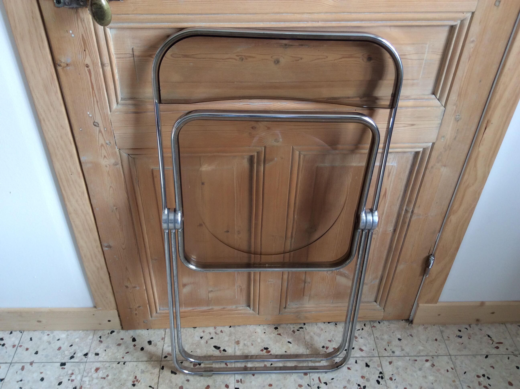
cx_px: 260
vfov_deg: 44.1
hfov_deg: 56.9
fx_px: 480
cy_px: 194
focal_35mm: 32
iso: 32
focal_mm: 3.3
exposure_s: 1/25
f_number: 2.4
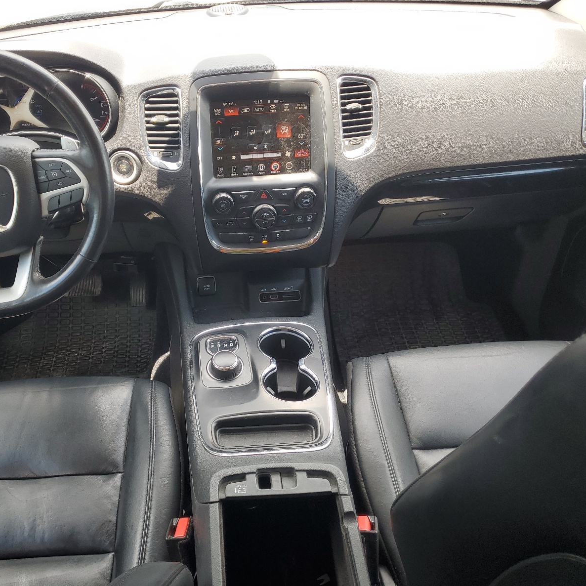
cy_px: 290
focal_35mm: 31
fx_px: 594
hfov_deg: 51.7
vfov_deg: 52.5
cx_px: 204
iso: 50
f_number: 1.5
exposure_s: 1/250
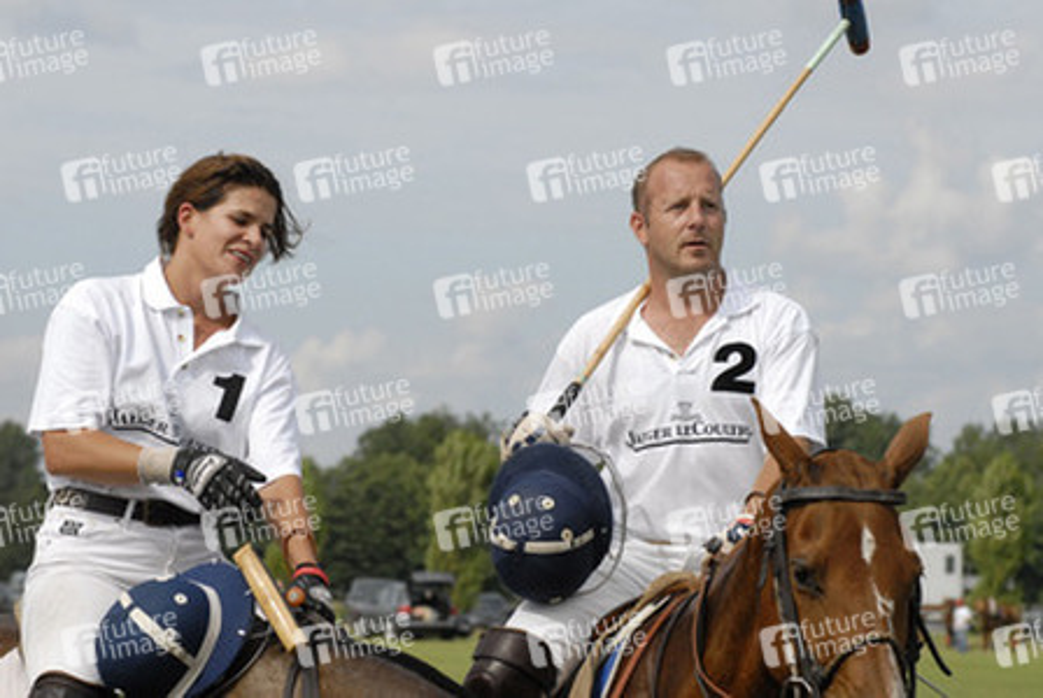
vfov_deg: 9.2
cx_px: 522
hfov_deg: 13.7
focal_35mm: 150
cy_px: 349
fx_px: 4351
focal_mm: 100
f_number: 8
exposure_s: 1/2500
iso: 800
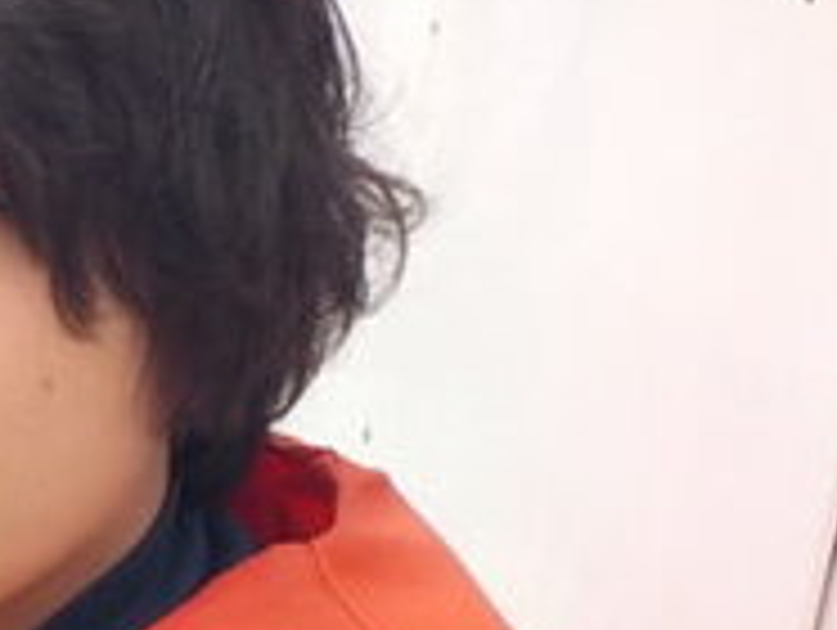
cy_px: 472
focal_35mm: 103
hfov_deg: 18.0
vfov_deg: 14.3
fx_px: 2494
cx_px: -202
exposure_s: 1/125
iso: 125
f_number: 3.3
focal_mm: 4.1
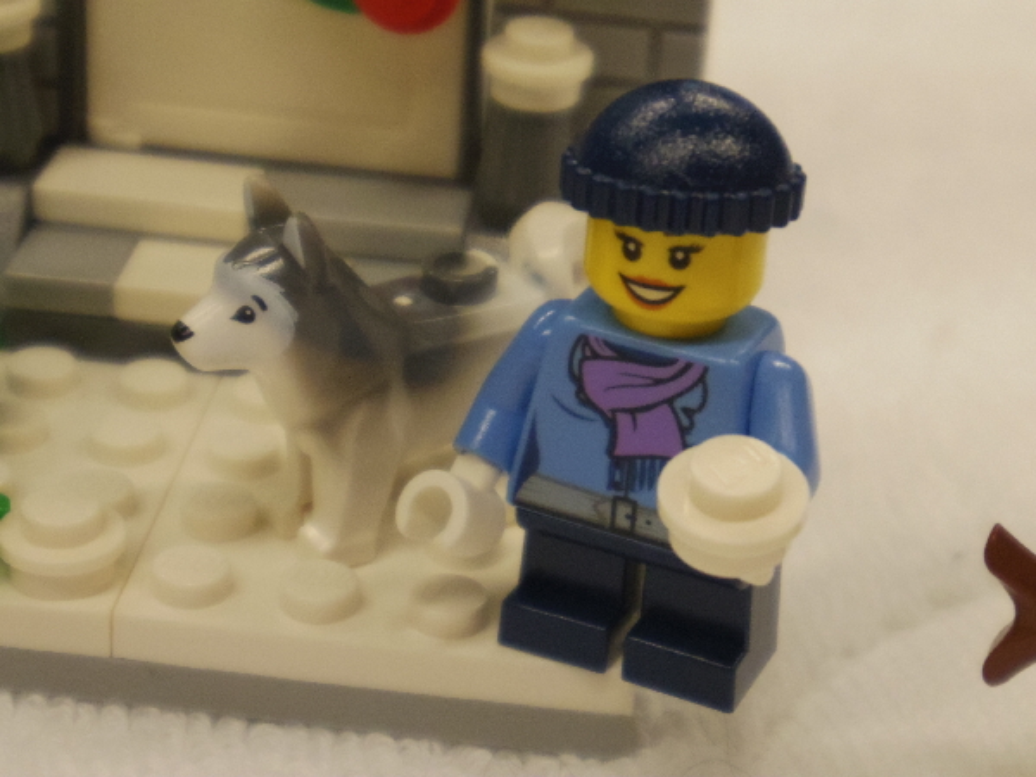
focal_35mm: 83
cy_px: 388
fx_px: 2484
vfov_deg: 17.8
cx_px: 518
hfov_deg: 23.6
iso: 1000
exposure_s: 1/125
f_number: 4.5
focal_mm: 14.9
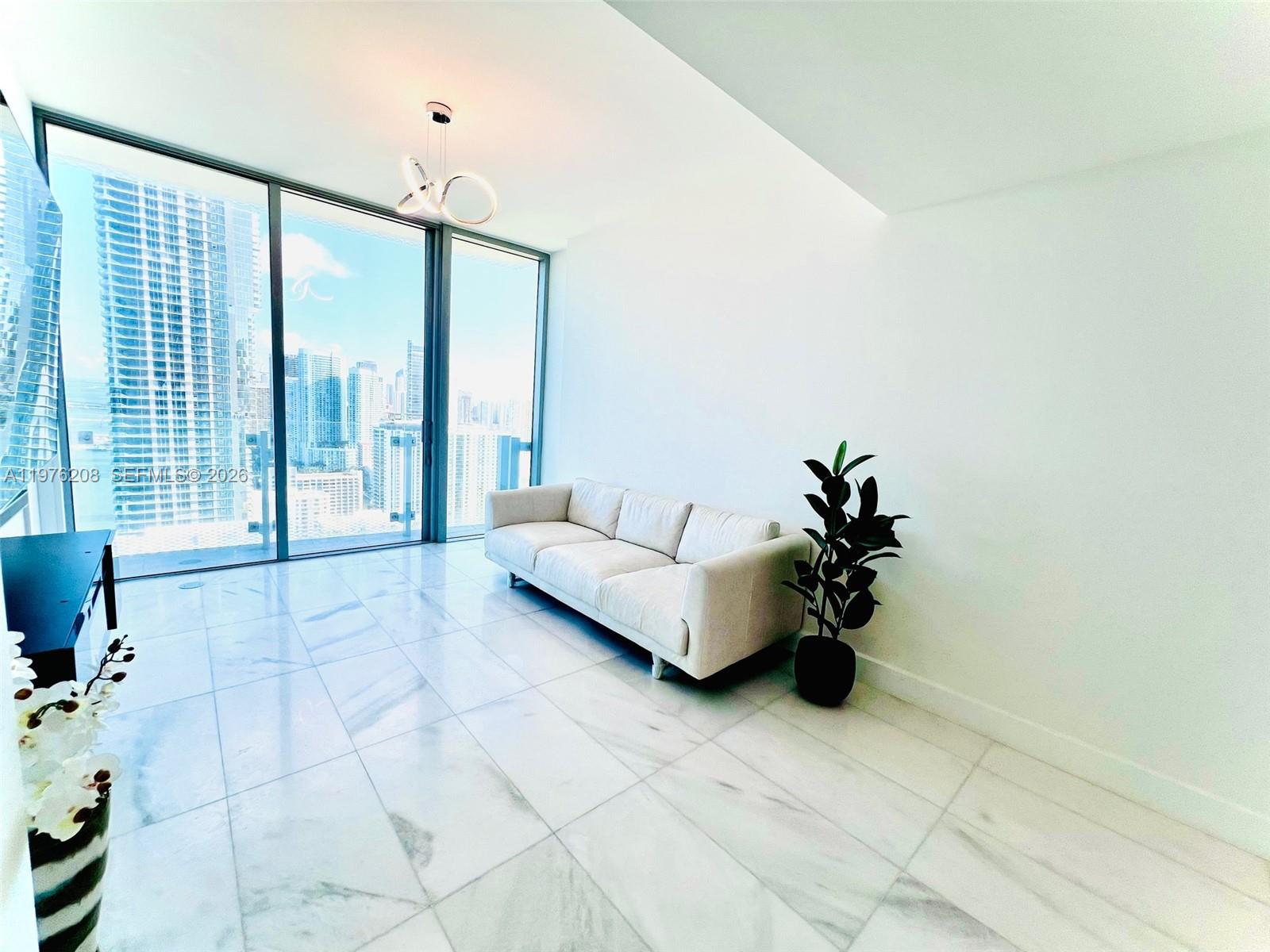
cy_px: 476
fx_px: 477
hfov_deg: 106.2
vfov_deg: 89.9
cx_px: 635
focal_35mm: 13
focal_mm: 1.57
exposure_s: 1/201
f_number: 1.8
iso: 32
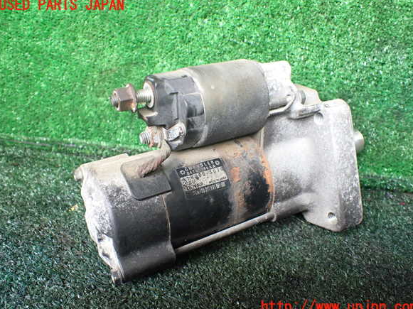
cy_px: 156
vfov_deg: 45.4
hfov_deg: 58.4
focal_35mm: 31
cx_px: 208
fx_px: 370
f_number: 2.3
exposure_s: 1/125
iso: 400
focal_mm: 5.4
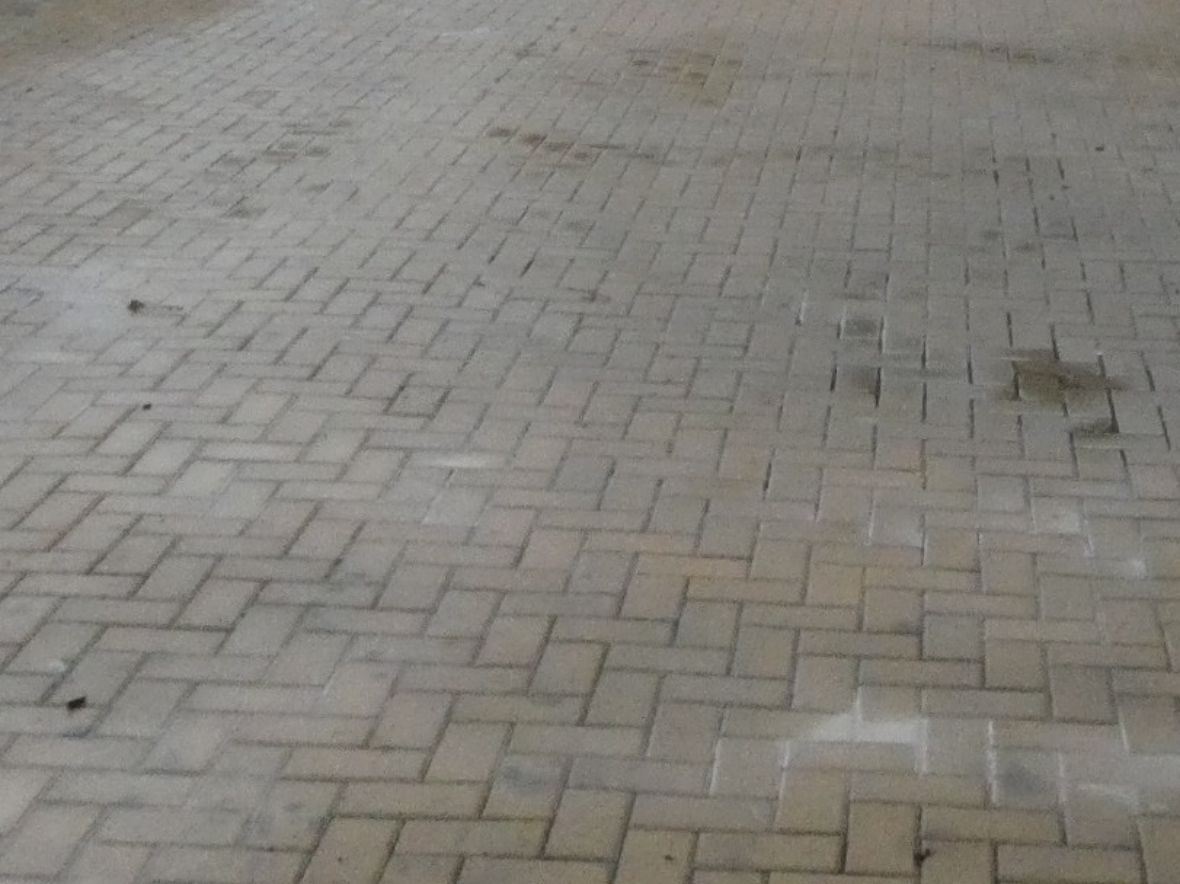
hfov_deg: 25.9
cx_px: 918
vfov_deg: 18.3
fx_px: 2522
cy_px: -320
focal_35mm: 74
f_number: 5.5
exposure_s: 1/250
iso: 1250
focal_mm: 4.4
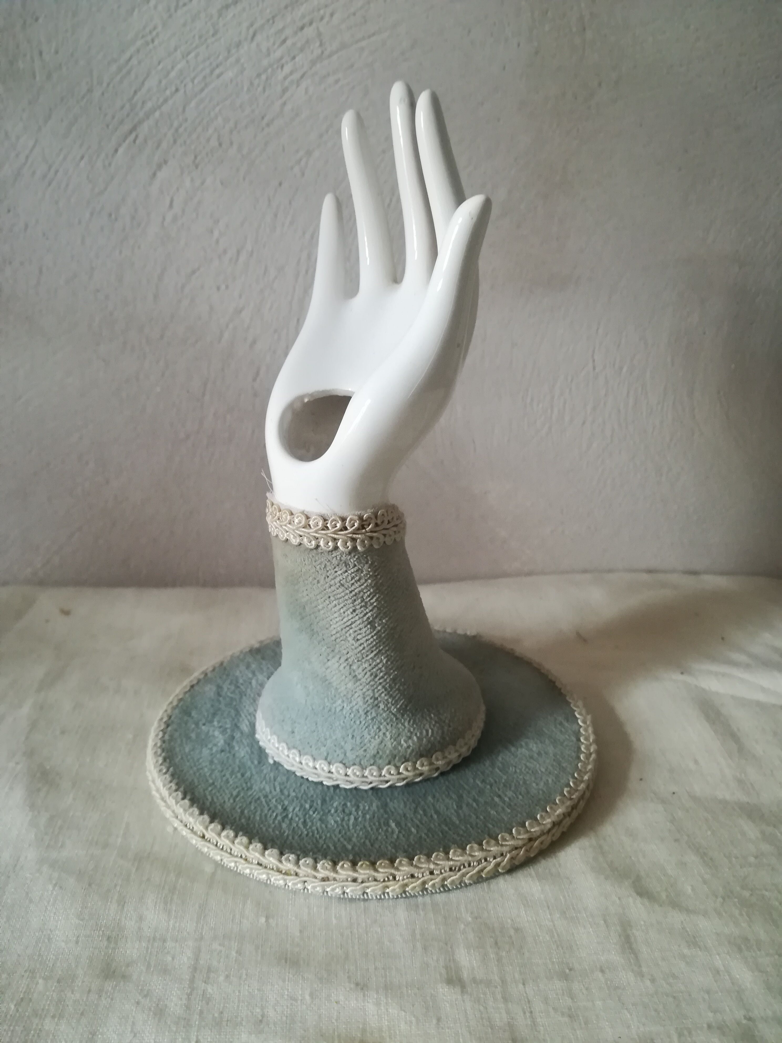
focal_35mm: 26
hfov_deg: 53.1
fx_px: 783
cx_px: 391
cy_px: 522
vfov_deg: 67.3
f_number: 2.2
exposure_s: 1/25
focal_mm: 3.83
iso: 400
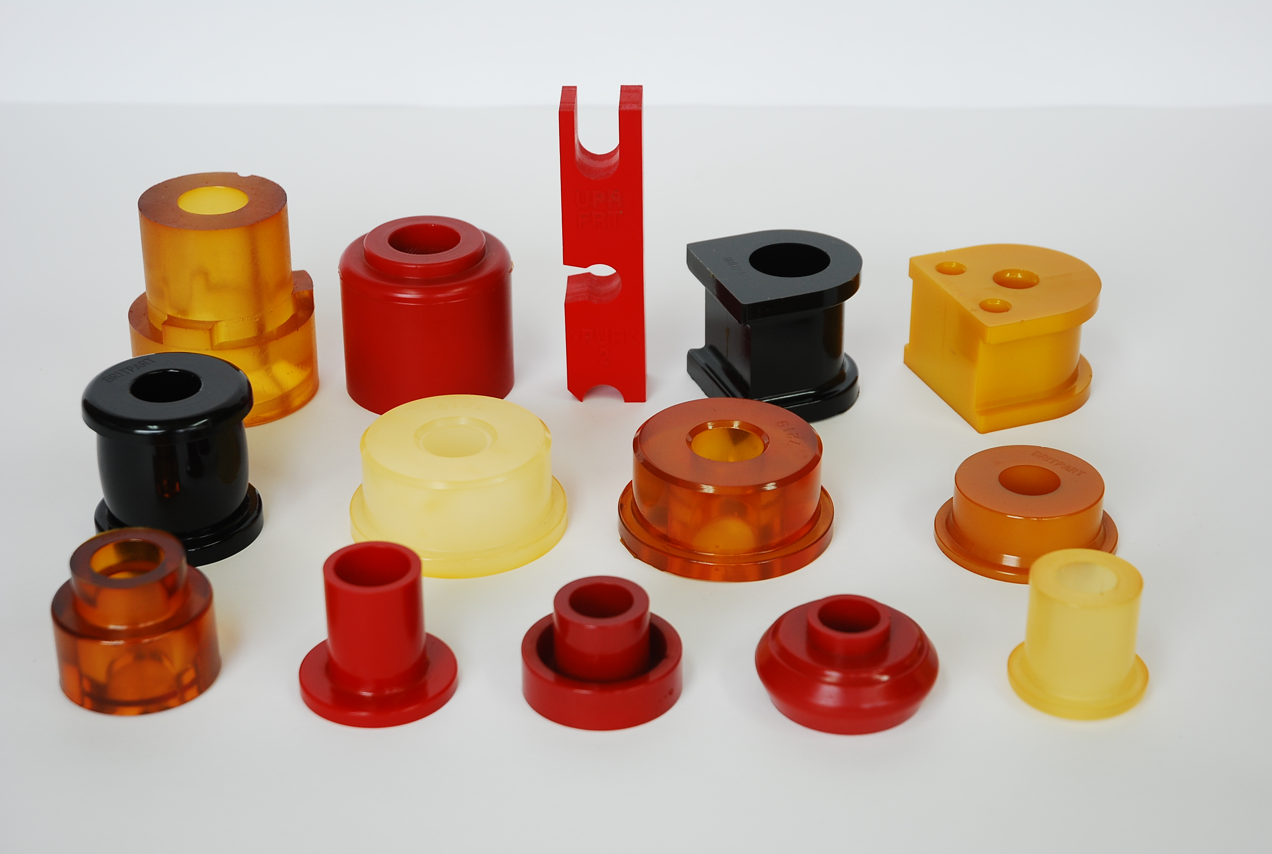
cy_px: 427
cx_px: 636
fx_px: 2655
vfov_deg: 18.3
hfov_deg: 26.9
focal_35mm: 75
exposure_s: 1/40
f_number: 4.5
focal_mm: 50
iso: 200
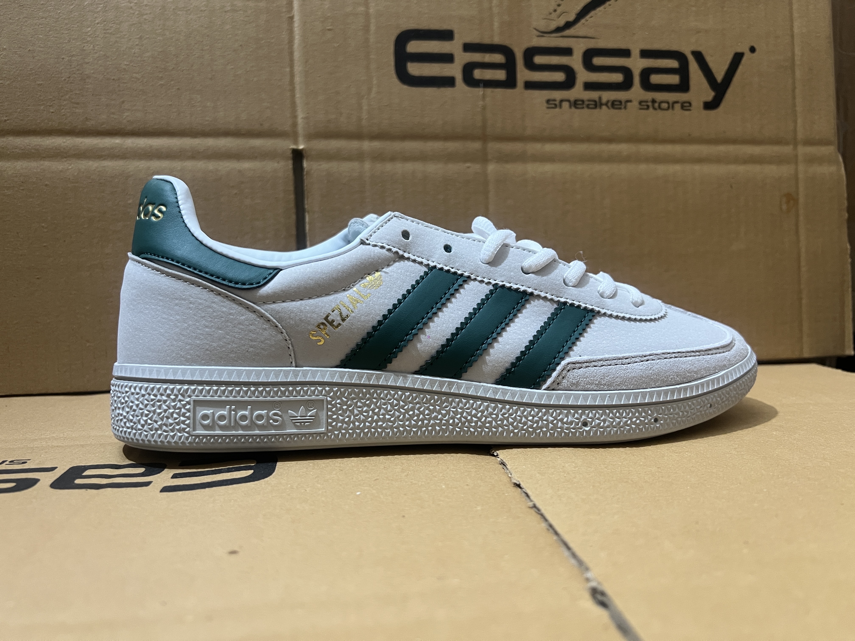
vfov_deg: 53.1
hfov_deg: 67.3
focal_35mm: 26
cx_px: 428
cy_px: 320
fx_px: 642
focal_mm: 5.7
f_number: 1.5
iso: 320
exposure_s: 1/60
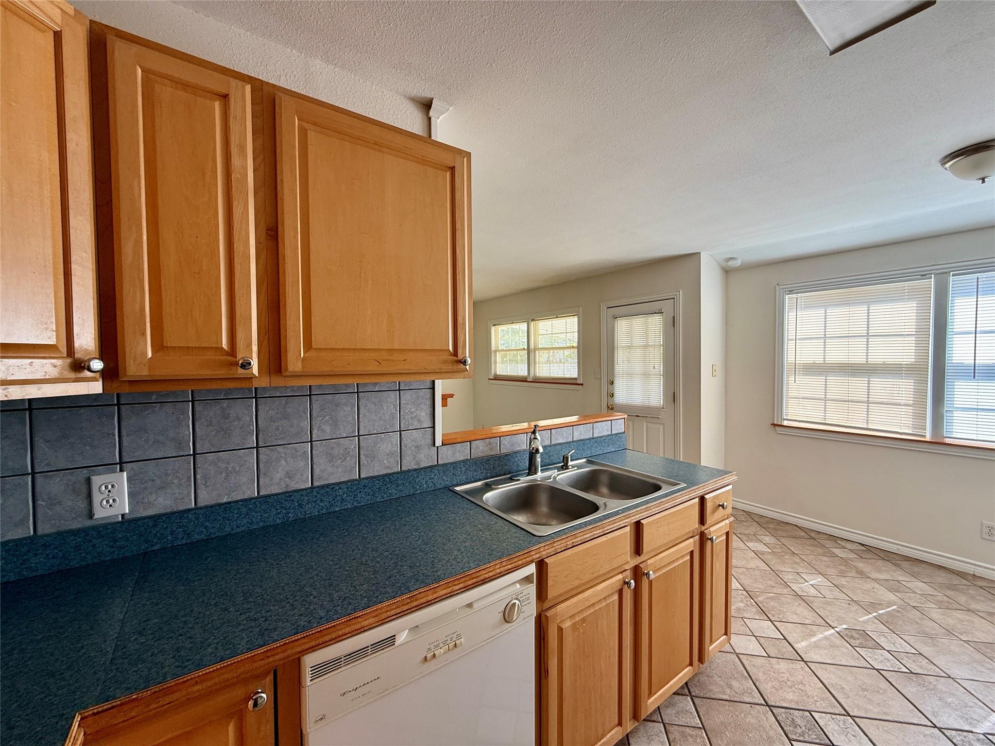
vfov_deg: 85.7
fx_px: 402
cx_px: 498
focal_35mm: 14
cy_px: 373
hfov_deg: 102.1
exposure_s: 1/99
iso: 100
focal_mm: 2.22
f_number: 2.2
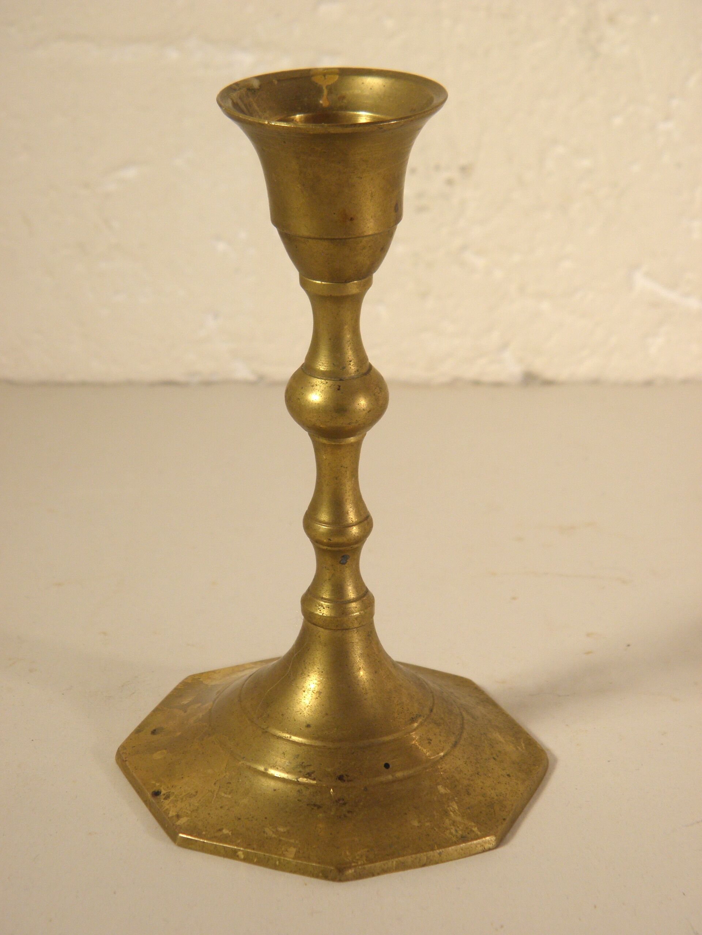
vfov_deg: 24.4
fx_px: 2163
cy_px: 468
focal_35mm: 80
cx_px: 351
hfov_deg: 18.4
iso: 100
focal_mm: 14.3
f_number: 4.4
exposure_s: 1/50
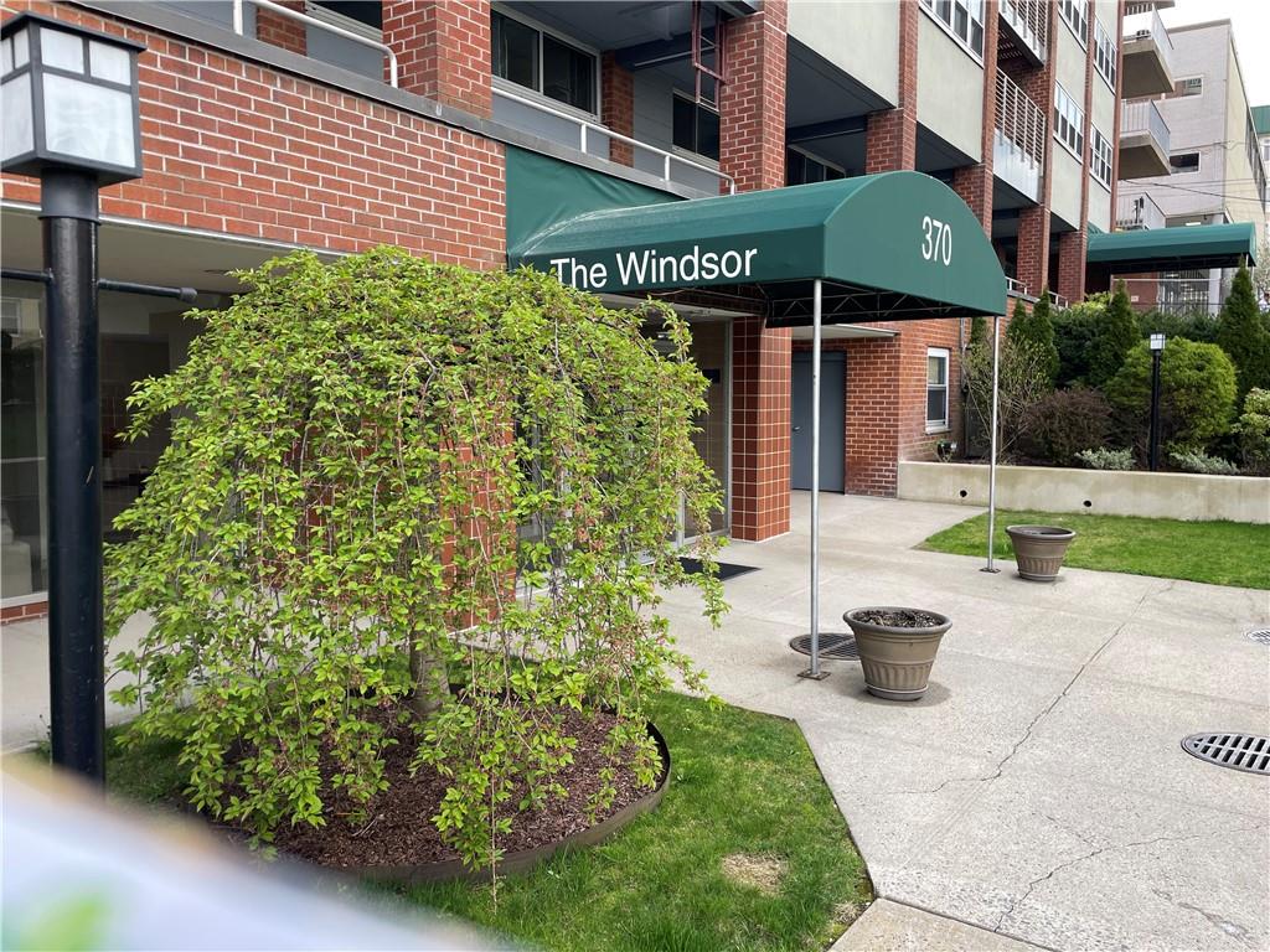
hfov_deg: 67.3
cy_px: 476
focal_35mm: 26
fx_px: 954
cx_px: 635
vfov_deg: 53.1
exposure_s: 1/307
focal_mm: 4.2
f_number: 1.6
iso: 32
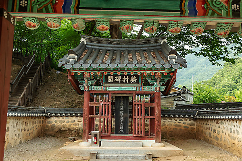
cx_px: 121
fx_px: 255
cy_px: 80
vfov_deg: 35.1
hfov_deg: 50.7
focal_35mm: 38
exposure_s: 1/125
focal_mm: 38
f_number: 6.3
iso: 200
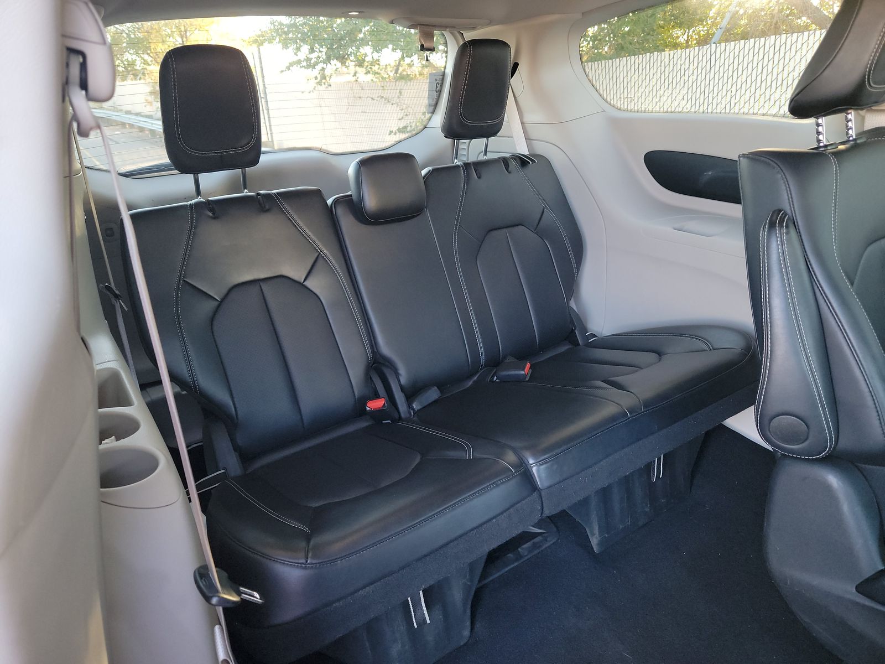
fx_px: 614
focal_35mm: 24
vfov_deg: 56.8
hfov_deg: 71.6
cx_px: 442
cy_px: 332
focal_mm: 6.7
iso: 670
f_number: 1.8
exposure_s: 1/59
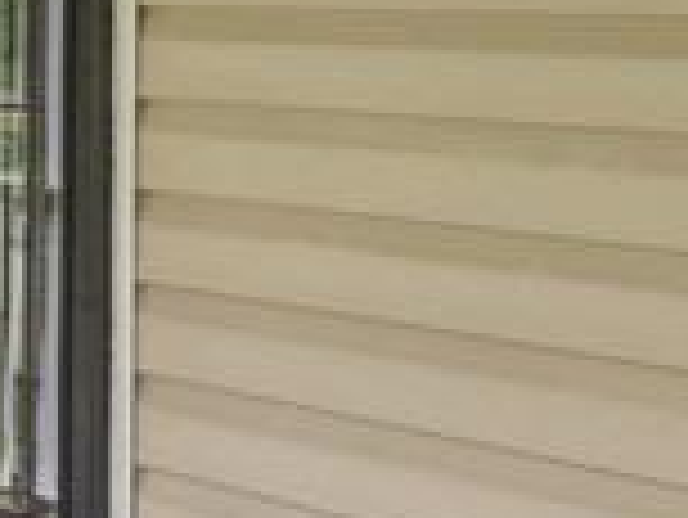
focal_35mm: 115
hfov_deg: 13.3
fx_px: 2287
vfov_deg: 12.9
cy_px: 275
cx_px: -890
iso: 200
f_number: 8
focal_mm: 11
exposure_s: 1/50
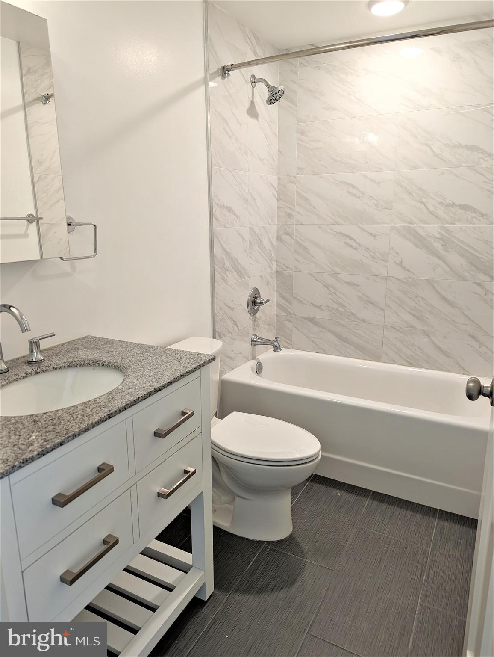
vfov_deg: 71.5
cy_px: 328
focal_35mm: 24
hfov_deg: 56.9
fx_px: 456
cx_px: 247
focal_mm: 6.81
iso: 44
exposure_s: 1/30
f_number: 1.85
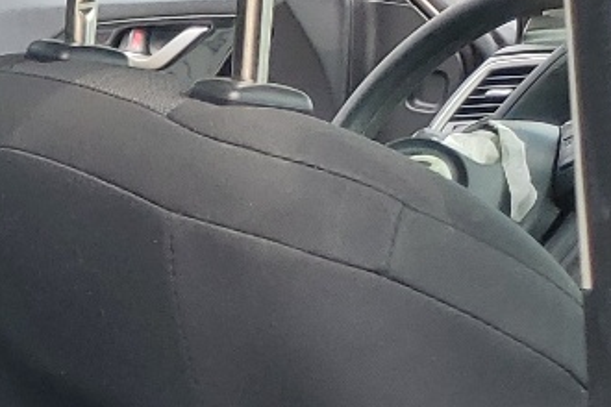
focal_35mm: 131
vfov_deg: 10.1
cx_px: -818
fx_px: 2223
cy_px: 629
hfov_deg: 12.5
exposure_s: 1/345
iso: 50
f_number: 1.5
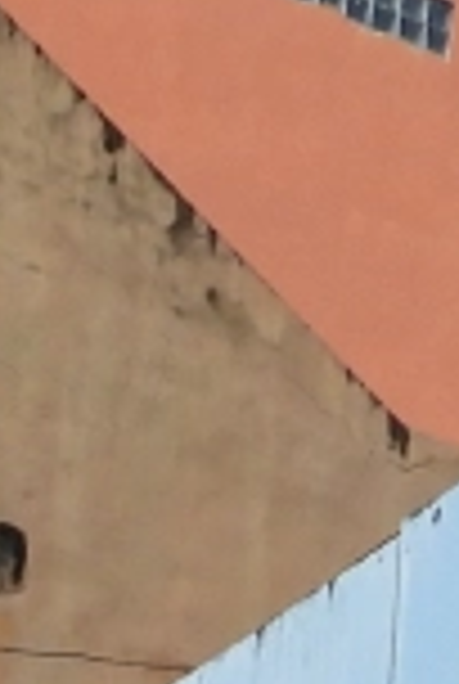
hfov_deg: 3.8
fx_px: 6910
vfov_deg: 5.5
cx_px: -446
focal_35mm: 363
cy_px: 1395
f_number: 3.2
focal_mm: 6.8
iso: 100
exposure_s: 1/1250
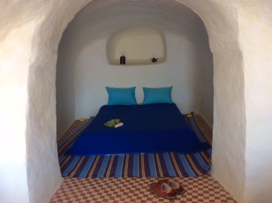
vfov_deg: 44.1
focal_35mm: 32
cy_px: 102
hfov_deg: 56.9
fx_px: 251
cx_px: 136
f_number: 2.4
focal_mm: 3.3
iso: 40
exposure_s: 1/24
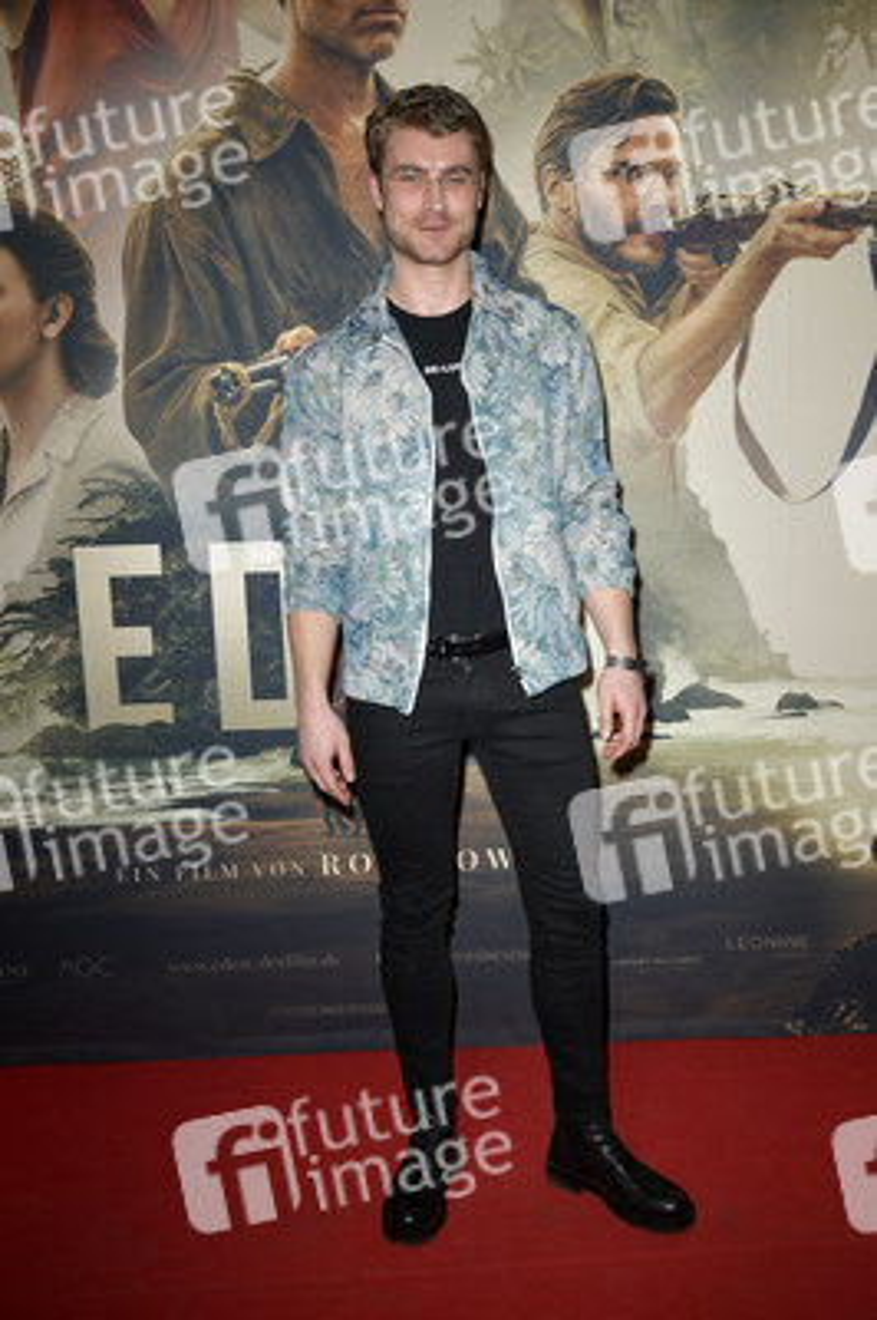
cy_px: 660
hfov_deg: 42.3
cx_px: 438
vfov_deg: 60.3
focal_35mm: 31
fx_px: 1135
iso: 250
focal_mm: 31
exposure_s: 1/250
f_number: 5.6
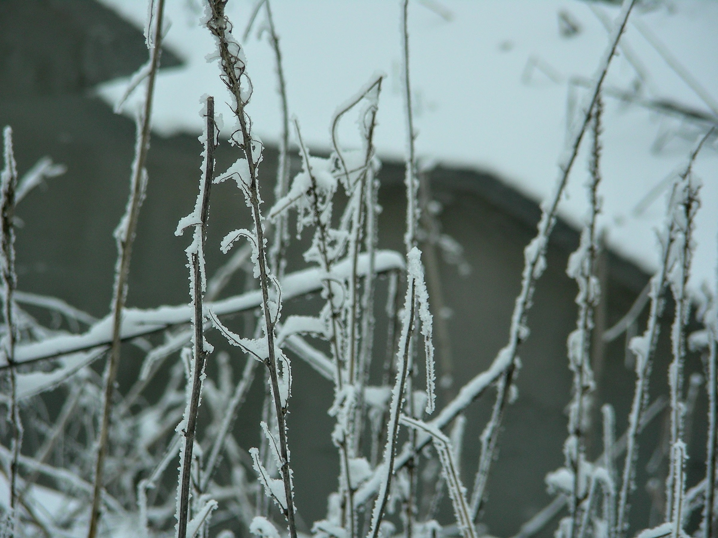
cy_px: 269
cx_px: 359
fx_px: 4065
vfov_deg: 7.6
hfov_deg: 10.1
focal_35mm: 196
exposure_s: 1/260
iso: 50
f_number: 3.5
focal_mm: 32.7
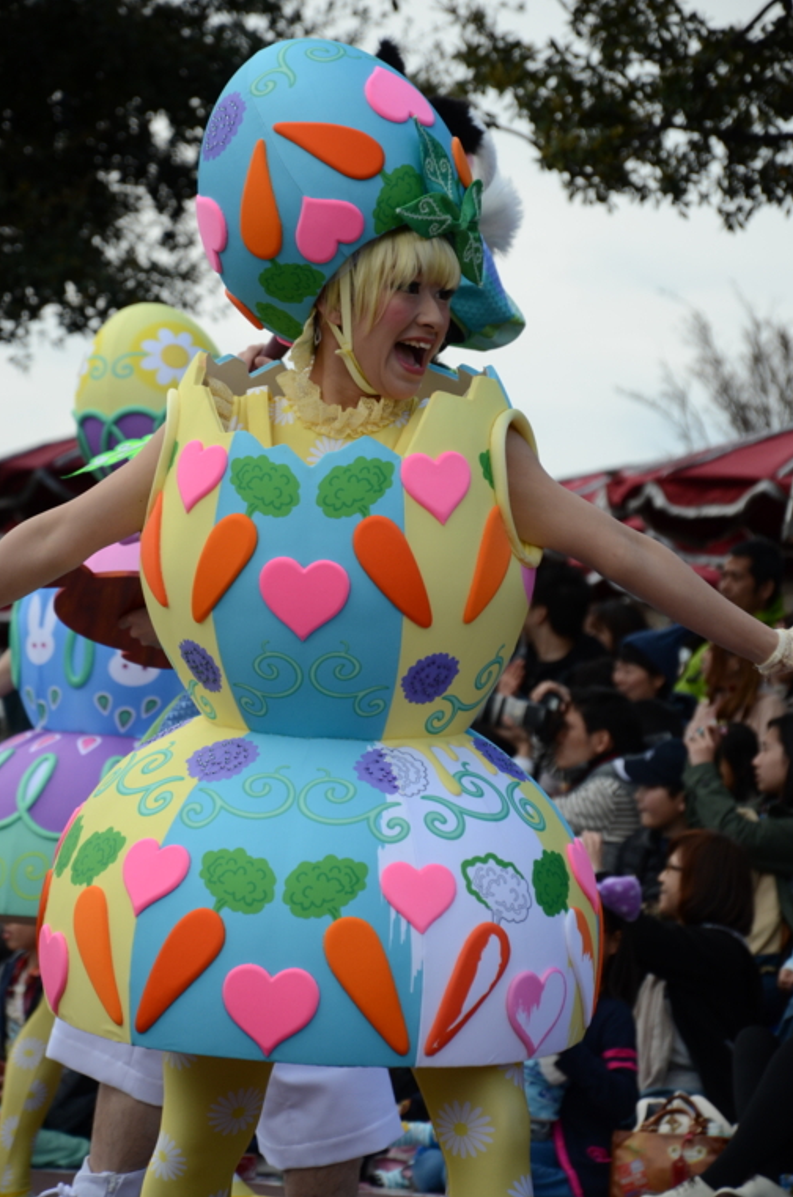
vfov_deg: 12.4
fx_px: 5494
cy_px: 593
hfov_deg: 8.3
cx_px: 409
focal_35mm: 166
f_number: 5.6
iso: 400
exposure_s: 1/1600
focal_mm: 105
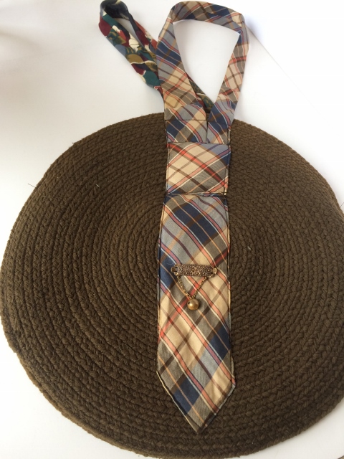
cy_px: 230
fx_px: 384
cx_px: 172
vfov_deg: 61.7
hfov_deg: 48.2
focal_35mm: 29
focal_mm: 4.15
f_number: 2.2
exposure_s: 1/40
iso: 40
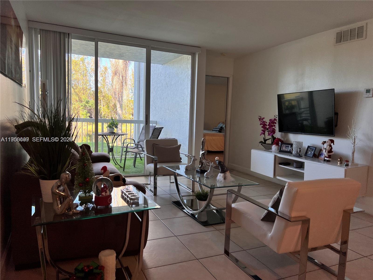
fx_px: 280
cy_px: 140
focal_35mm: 26
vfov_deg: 53.1
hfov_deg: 67.3
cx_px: 186
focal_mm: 5.7
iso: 50
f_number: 1.5
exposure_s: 1/350
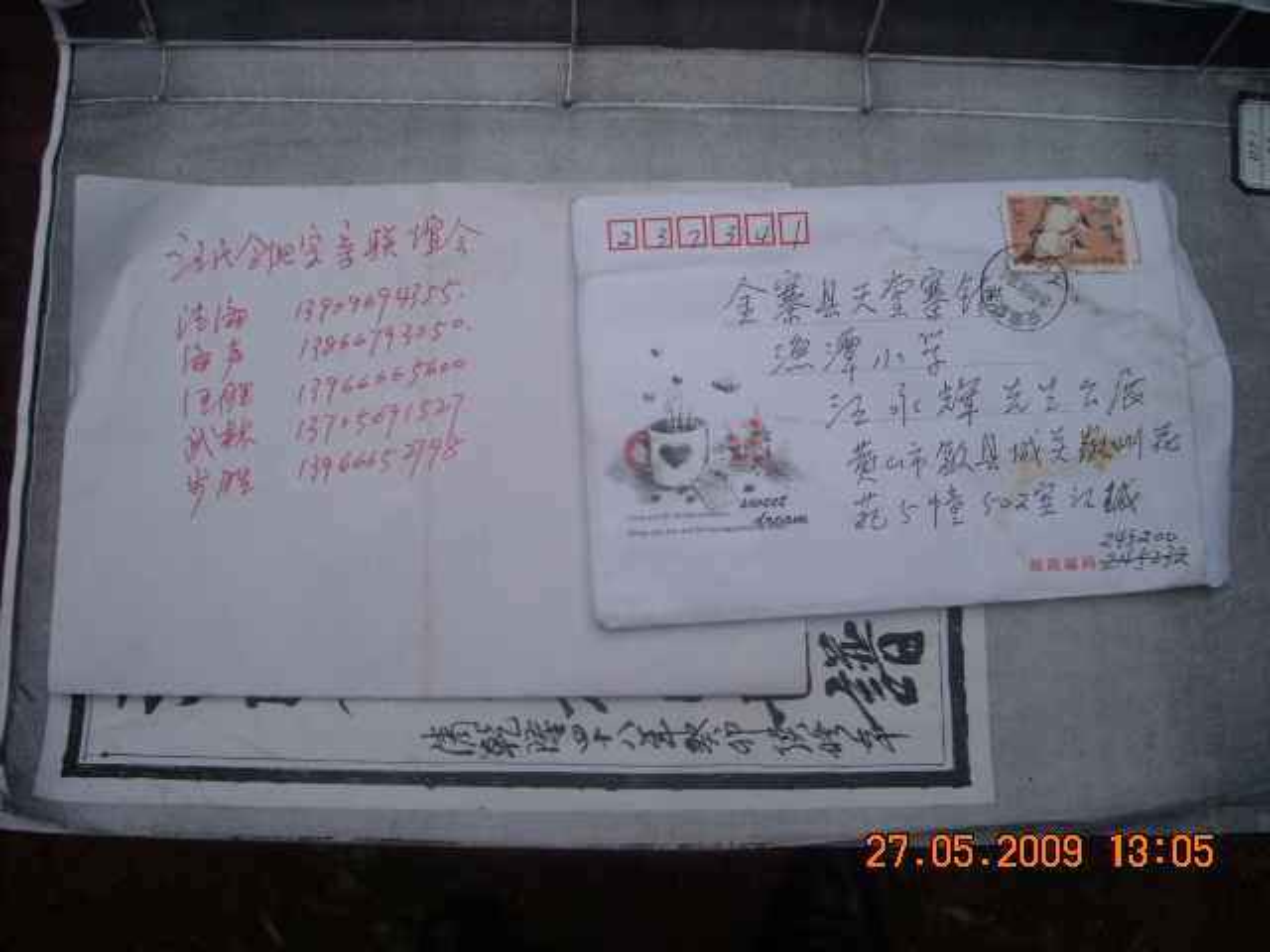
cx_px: 635
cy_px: 476
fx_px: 1284
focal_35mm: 35
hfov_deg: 52.6
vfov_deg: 40.7
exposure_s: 1/500
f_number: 5.6
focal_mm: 5.7
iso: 64
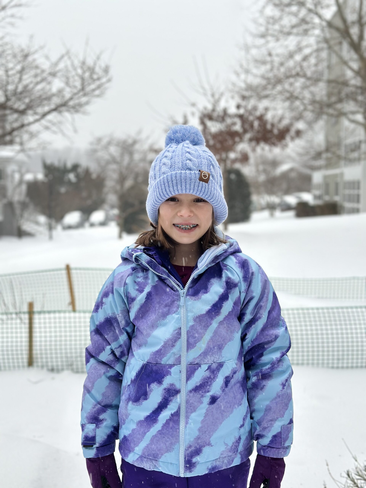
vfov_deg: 39.7
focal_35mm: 48
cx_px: 183
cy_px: 244
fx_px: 677
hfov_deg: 30.3
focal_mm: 6.86
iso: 80
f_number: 1.78
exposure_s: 1/527
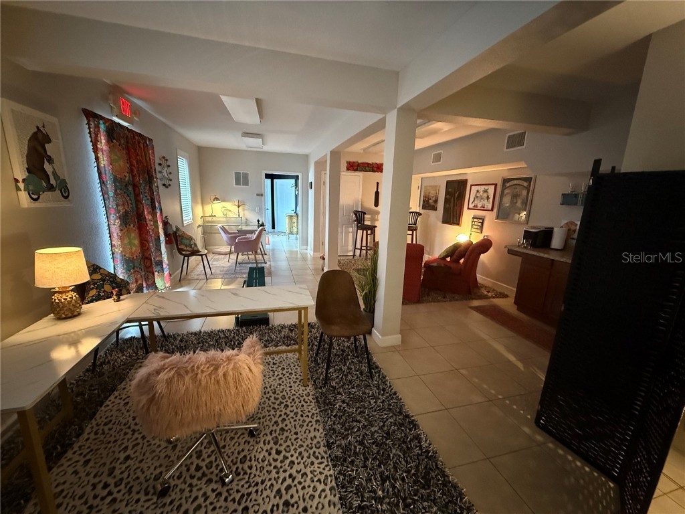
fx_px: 277
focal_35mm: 14
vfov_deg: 85.7
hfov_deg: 102.1
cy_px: 257
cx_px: 342
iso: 1250
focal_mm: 2.22
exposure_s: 1/40
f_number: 2.2
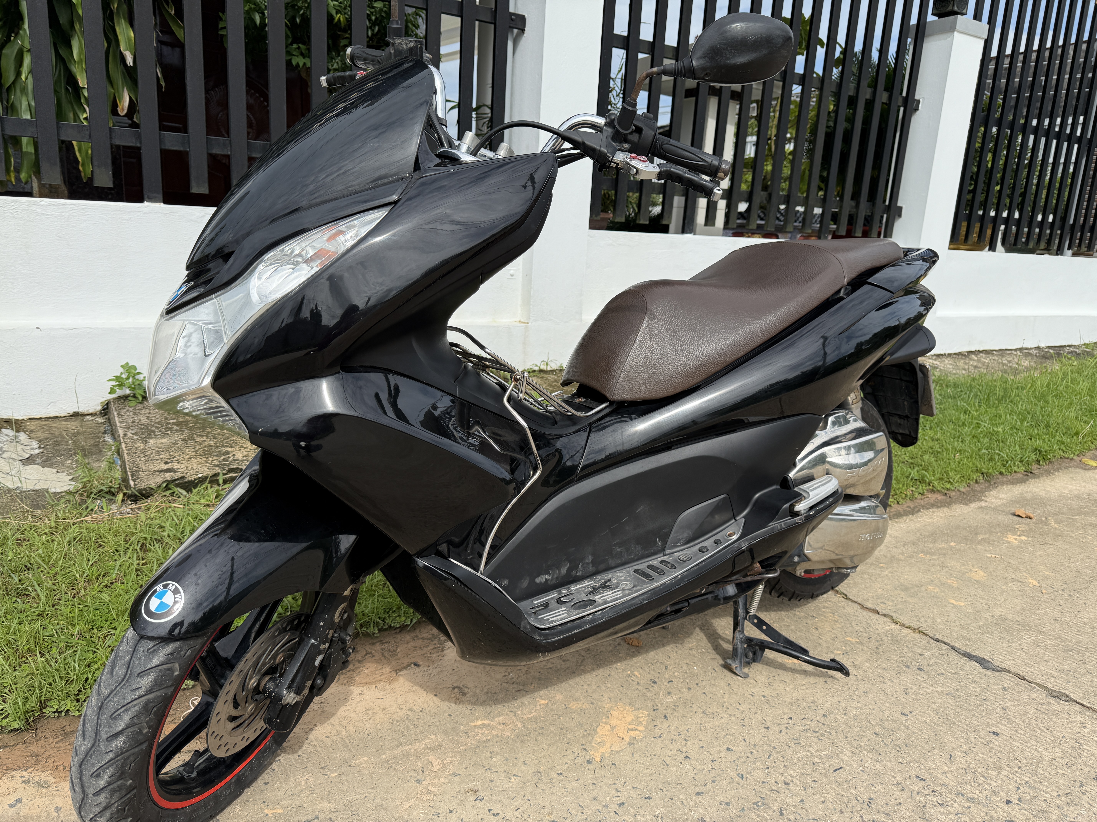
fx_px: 761
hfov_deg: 71.6
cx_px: 548
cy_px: 411
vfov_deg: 56.8
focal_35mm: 24
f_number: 1.78
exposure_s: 1/4167
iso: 80
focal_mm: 6.76
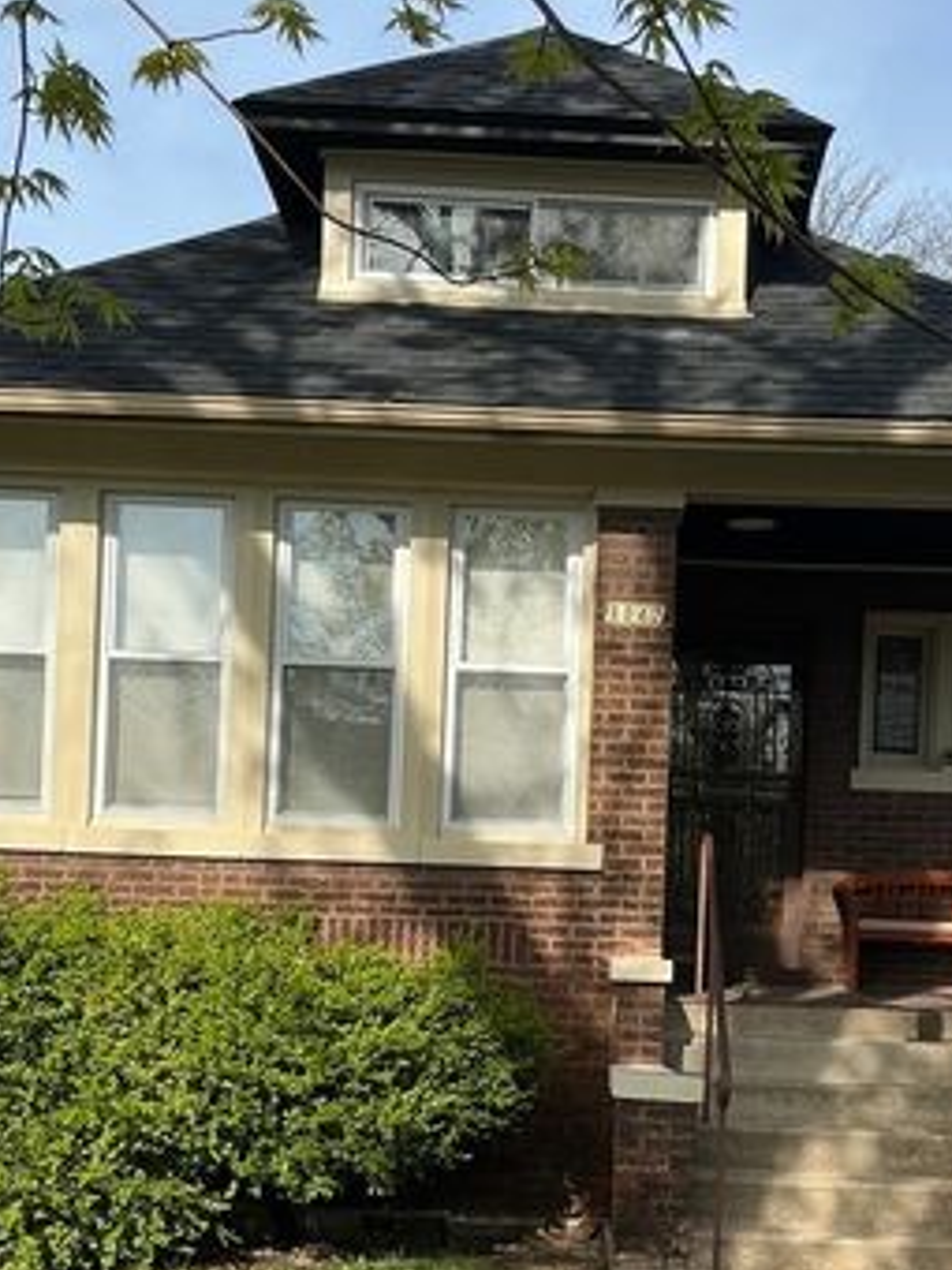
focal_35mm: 55
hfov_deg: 26.5
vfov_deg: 34.3
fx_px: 2017
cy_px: 924
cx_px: 571
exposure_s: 1/1144
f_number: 1.8
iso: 25
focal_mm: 3
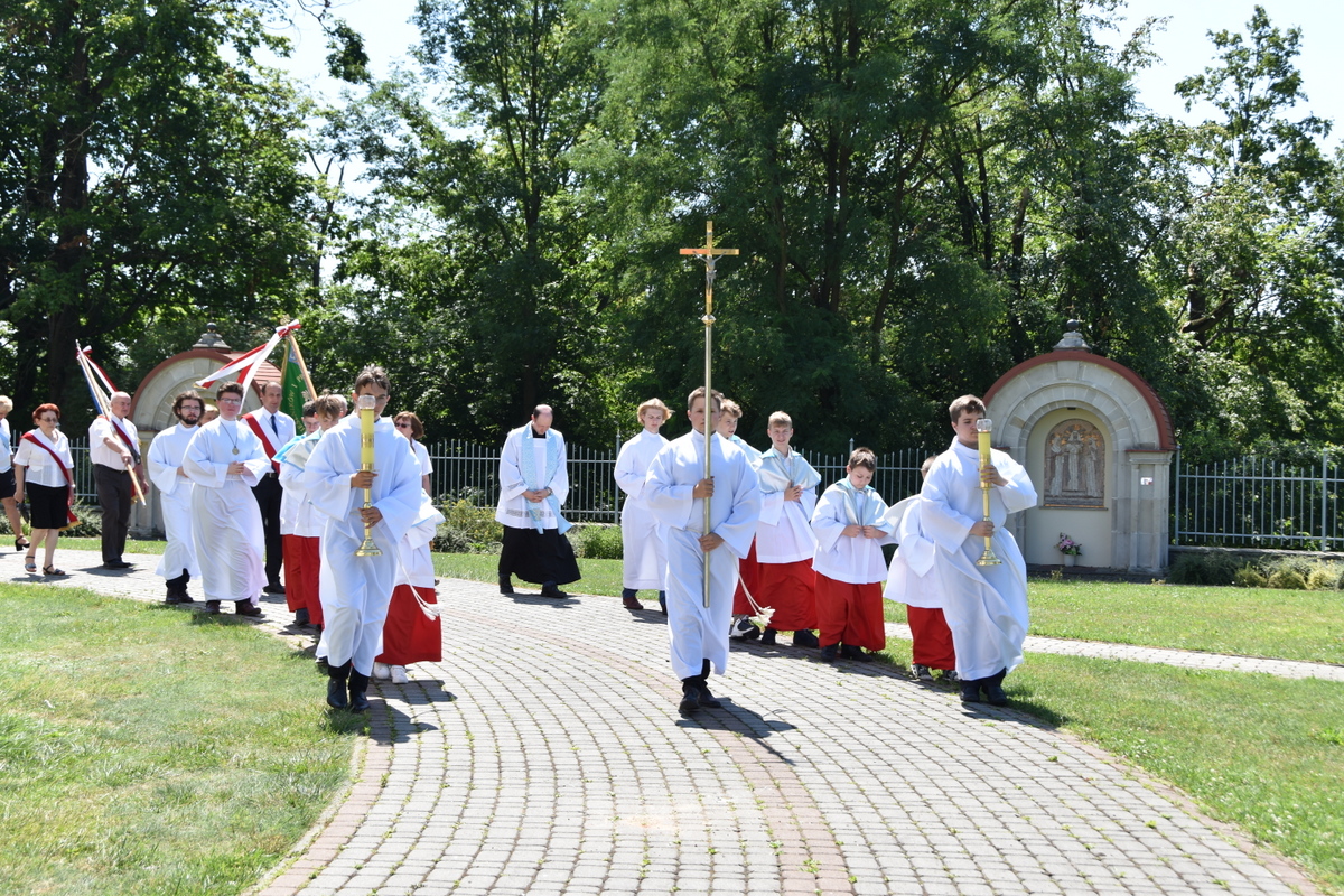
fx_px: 1904
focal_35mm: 51
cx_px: 672
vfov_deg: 26.5
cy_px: 448
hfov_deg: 38.9
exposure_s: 1/160
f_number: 6.3
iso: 100
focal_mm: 34
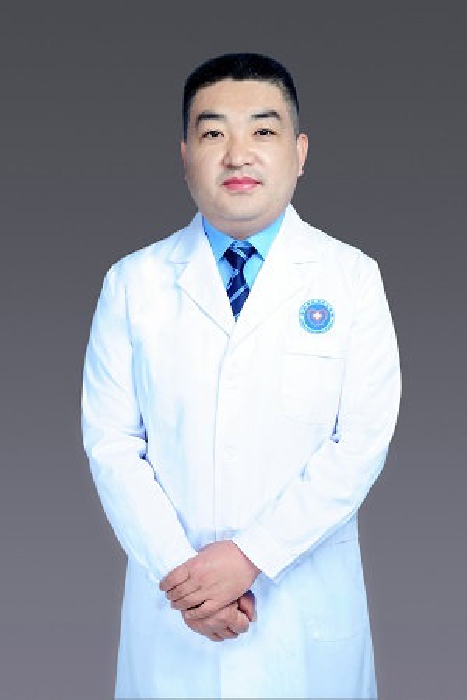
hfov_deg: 27.0
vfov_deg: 39.6
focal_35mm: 50
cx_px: 234
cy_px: 350
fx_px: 973
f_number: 9
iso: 200
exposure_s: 1/160
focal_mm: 50
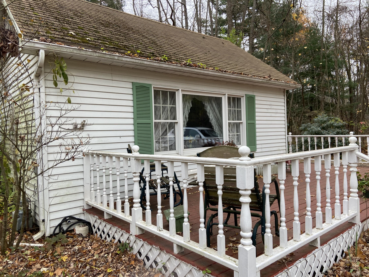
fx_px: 277
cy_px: 138
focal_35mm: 26
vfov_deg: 53.1
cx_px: 184
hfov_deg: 67.3
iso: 50
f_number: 1.8
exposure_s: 1/121
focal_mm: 4.25
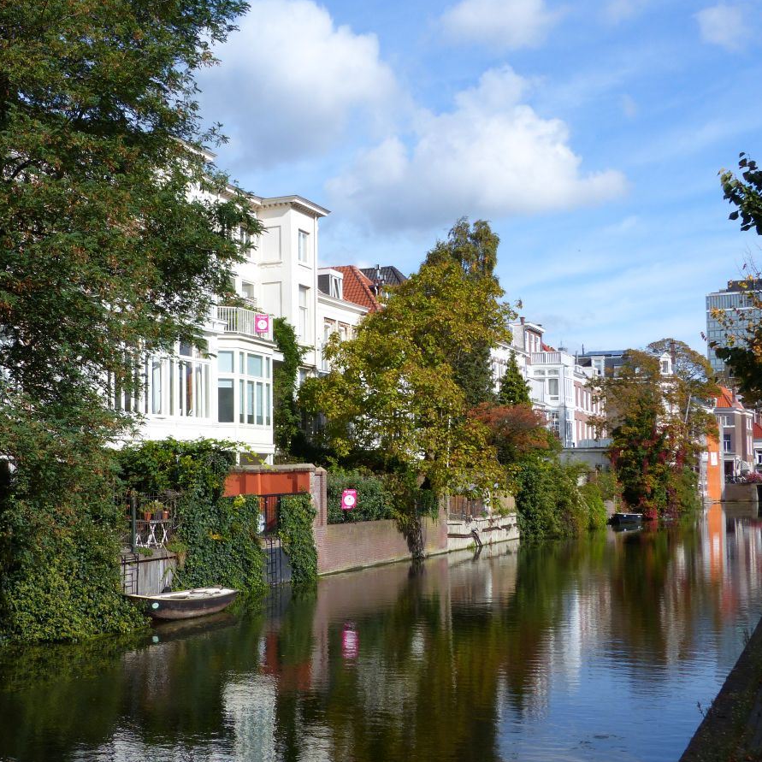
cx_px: 274
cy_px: 383
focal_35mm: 50
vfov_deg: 34.0
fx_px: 1245
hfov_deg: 33.8
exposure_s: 1/800
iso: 100
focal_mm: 7.6
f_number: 4
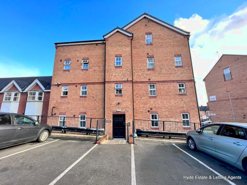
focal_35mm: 13
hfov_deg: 106.2
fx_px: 93
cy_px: 92
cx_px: 124
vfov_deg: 89.9
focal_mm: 1.57
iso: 32
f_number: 1.8
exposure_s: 1/138
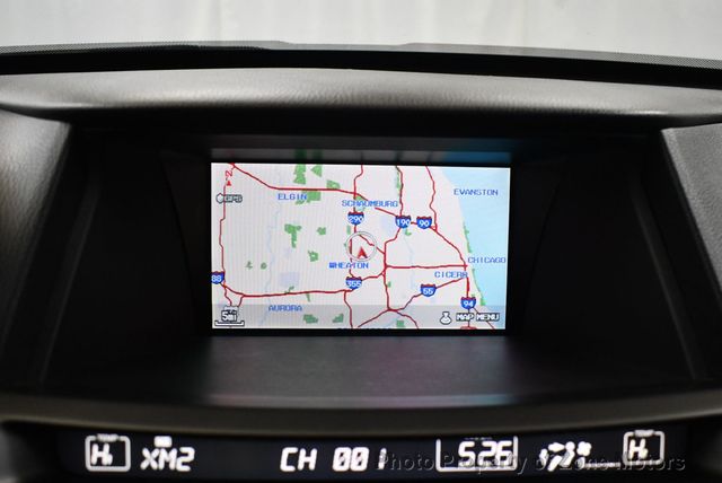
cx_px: 361
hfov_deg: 53.1
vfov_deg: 36.9
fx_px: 723
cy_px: 242
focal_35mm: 36
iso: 1600
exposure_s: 1/125
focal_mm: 18
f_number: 3.5
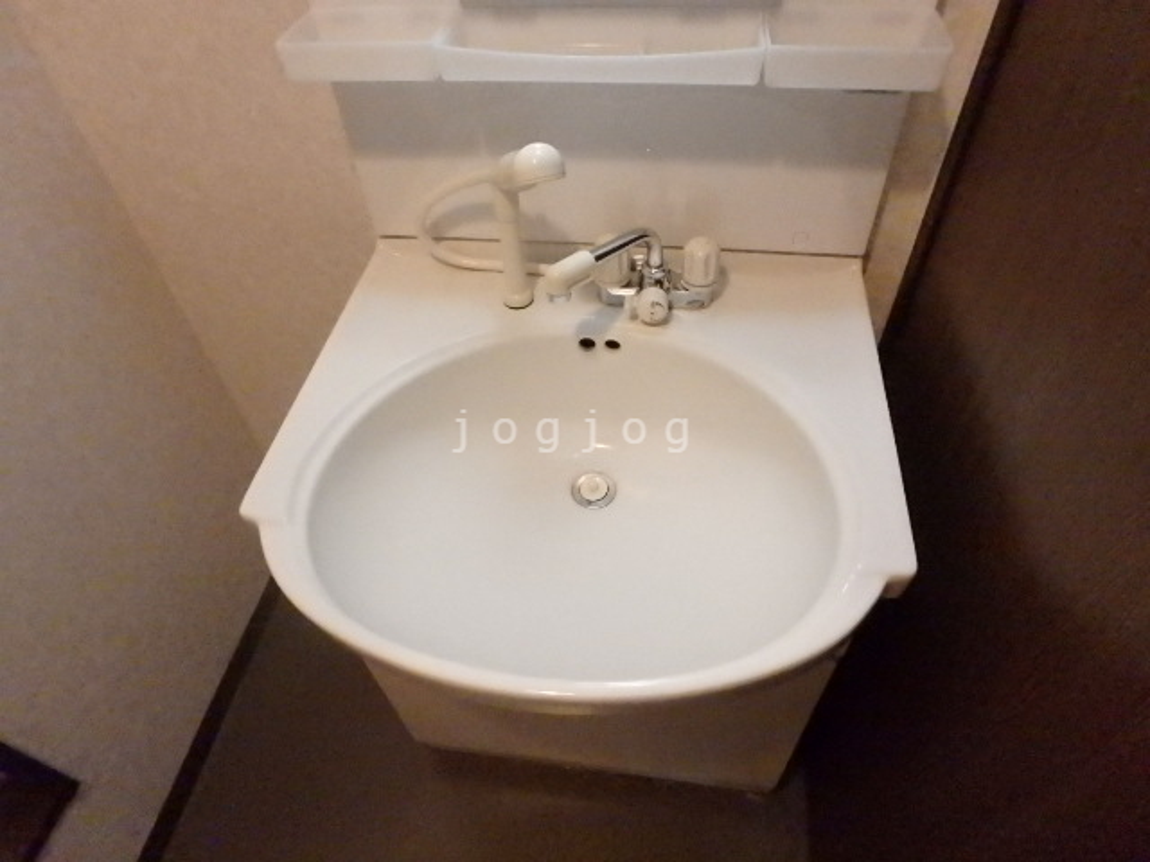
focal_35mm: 21
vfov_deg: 63.4
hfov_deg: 79.0
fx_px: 698
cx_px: 575
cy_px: 431
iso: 3200
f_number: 3.5
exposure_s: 1/320
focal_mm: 3.7
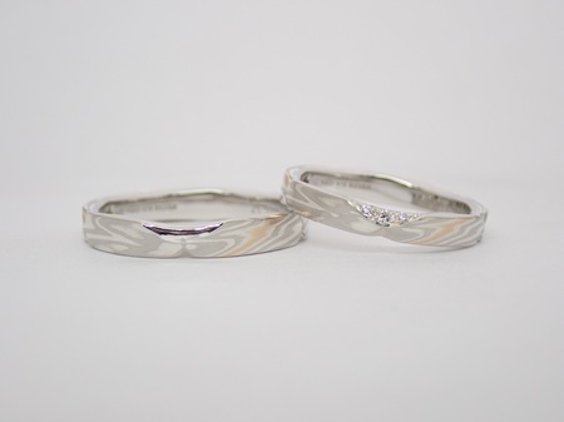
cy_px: 211
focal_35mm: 77
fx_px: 1254
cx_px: 282
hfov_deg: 25.3
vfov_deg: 19.1
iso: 200
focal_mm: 13.65
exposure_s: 1/160
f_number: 4.1
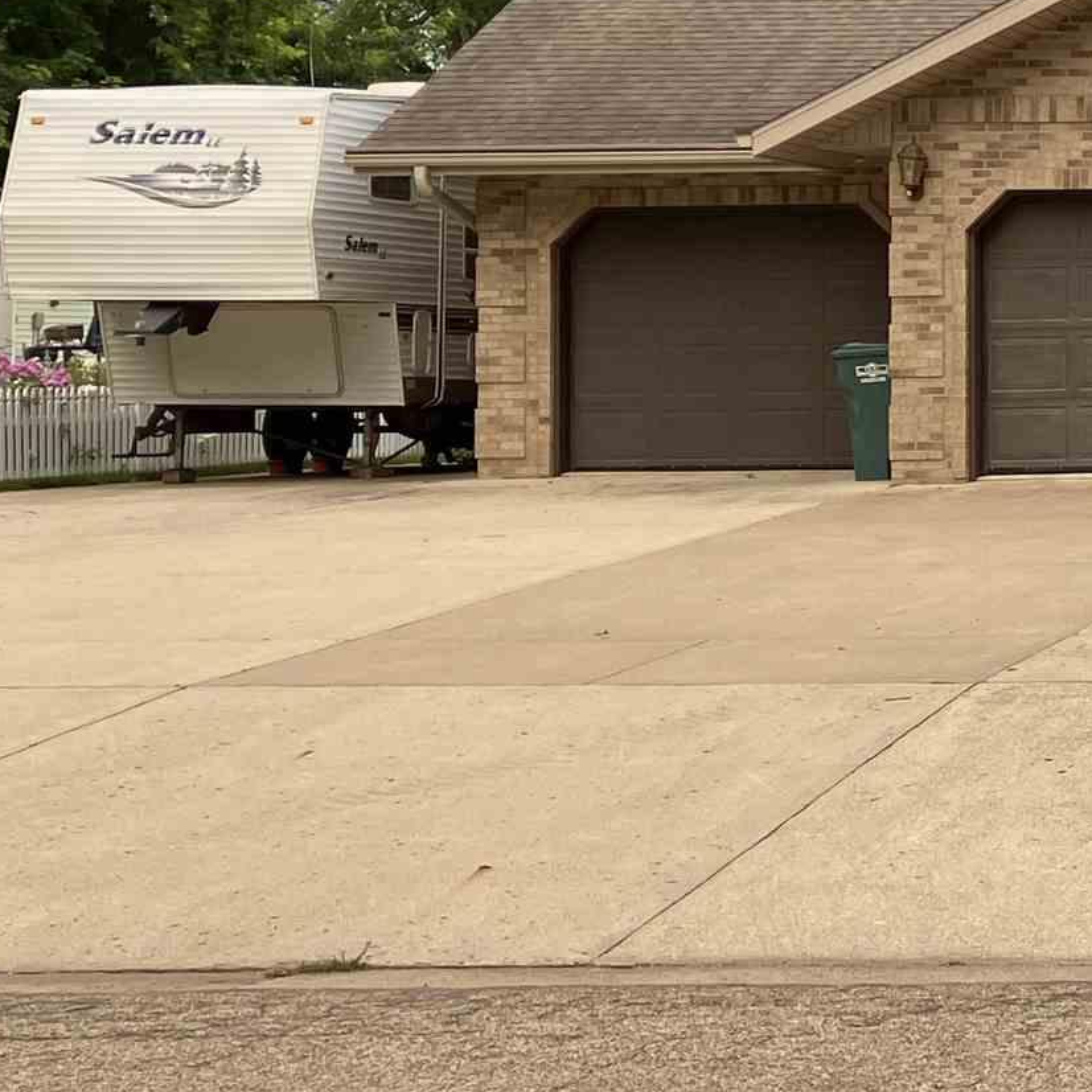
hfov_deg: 16.3
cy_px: 196
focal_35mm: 92
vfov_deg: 18.7
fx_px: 3284
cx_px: 1891
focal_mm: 3.99
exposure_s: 1/121
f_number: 1.8
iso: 25
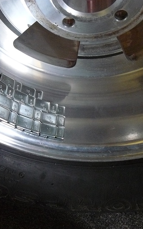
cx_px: 23
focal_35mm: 52
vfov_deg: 38.9
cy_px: 115
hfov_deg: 24.4
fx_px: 324
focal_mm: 6
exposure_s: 1/40
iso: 400
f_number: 2.8
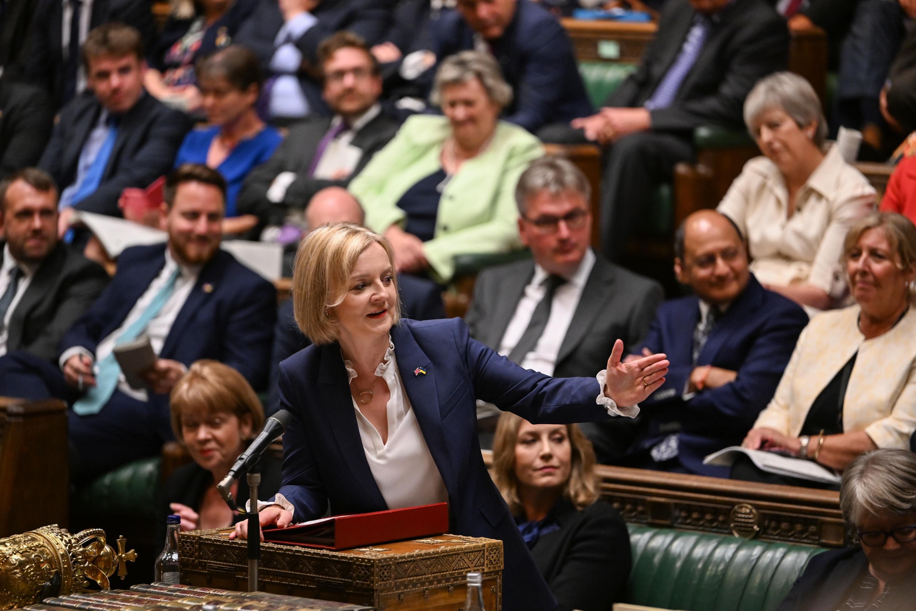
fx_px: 4834
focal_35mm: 190
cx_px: 458
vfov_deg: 7.2
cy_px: 306
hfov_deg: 10.8
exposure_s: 1/320
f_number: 2.8
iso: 3200
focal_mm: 190
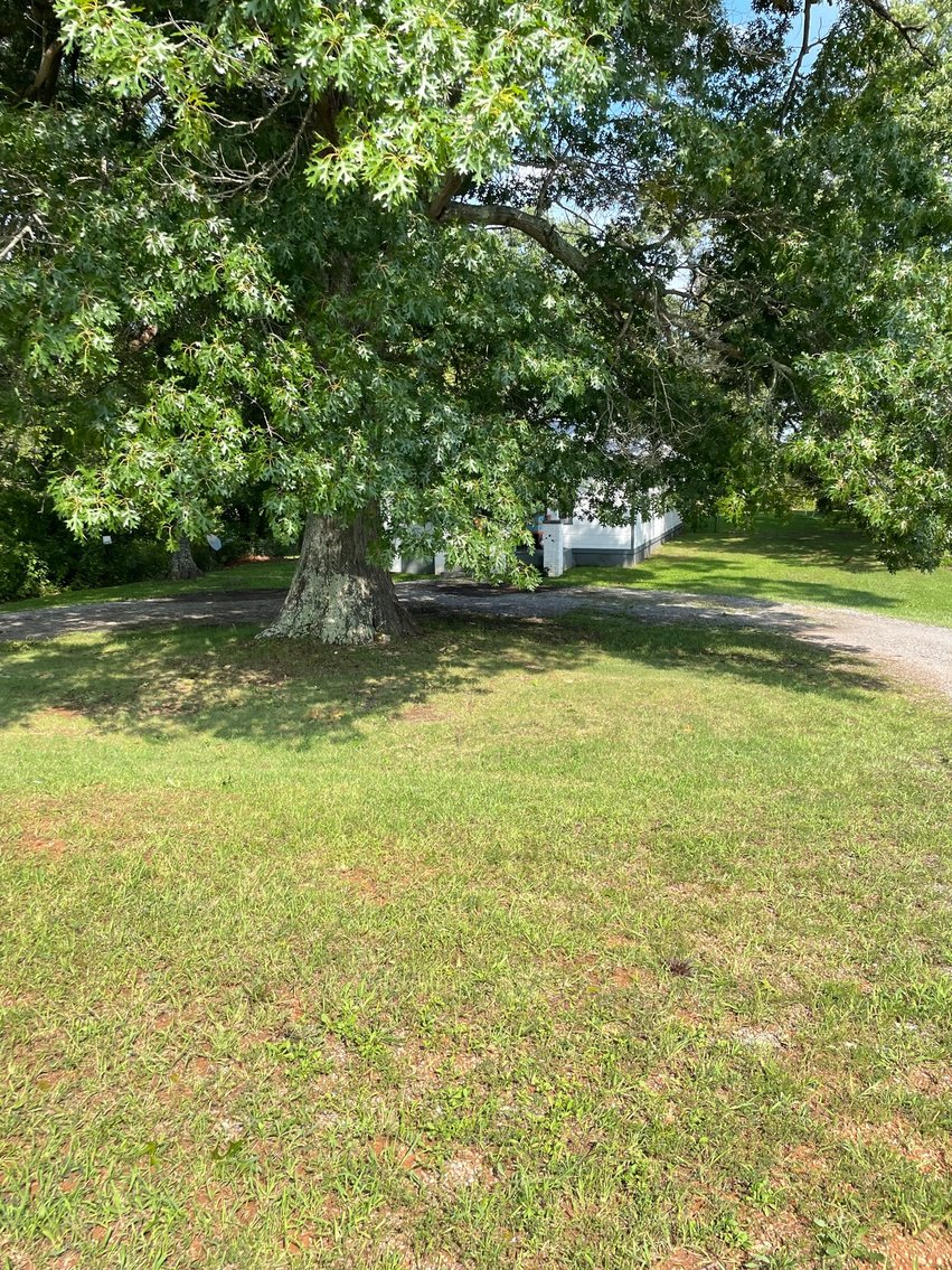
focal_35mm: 26
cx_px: 476
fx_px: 954
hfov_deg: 53.1
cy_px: 635
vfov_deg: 67.3
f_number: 1.6
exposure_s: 1/1575
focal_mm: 4.2
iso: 32
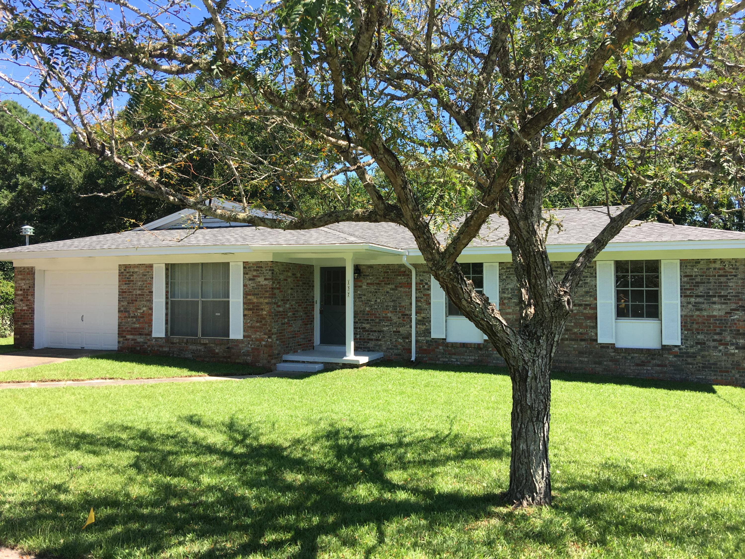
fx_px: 624
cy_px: 280
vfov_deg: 48.2
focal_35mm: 29
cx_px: 372
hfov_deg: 61.7
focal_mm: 4.15
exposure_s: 1/527
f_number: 2.2
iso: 25
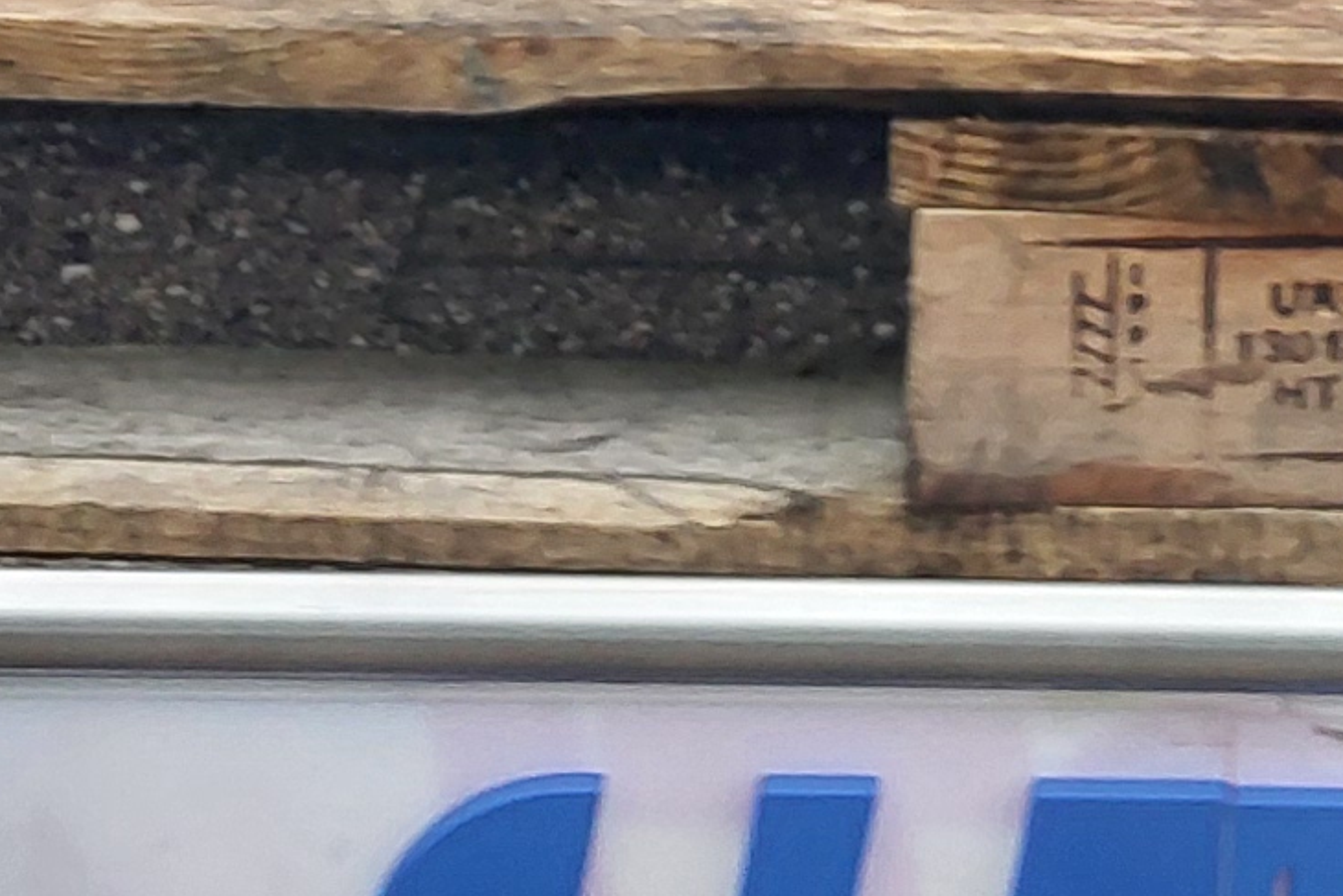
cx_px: 1323
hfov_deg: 12.9
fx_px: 5858
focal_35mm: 157
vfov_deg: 8.5
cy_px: -607
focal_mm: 4
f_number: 1.8
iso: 50
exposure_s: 1/50
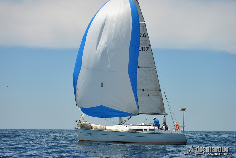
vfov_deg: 13.1
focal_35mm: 105
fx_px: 689
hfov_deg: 19.4
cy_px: 79
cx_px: 118
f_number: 6.3
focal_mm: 70
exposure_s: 1/640
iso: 100
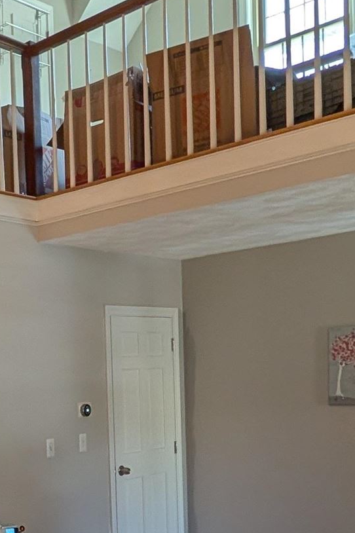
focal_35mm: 47
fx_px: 696
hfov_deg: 26.0
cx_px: -55
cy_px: 422
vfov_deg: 40.3
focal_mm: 2.02
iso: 57
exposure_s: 1/60
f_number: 1.7
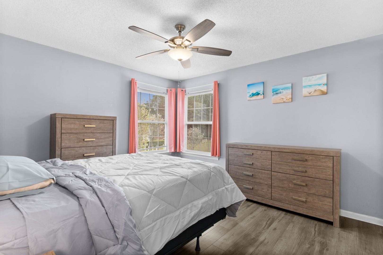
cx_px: 192
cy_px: 128
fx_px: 170
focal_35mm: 16
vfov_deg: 73.7
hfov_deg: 96.7
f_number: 4.8
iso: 100
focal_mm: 11
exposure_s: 1/3
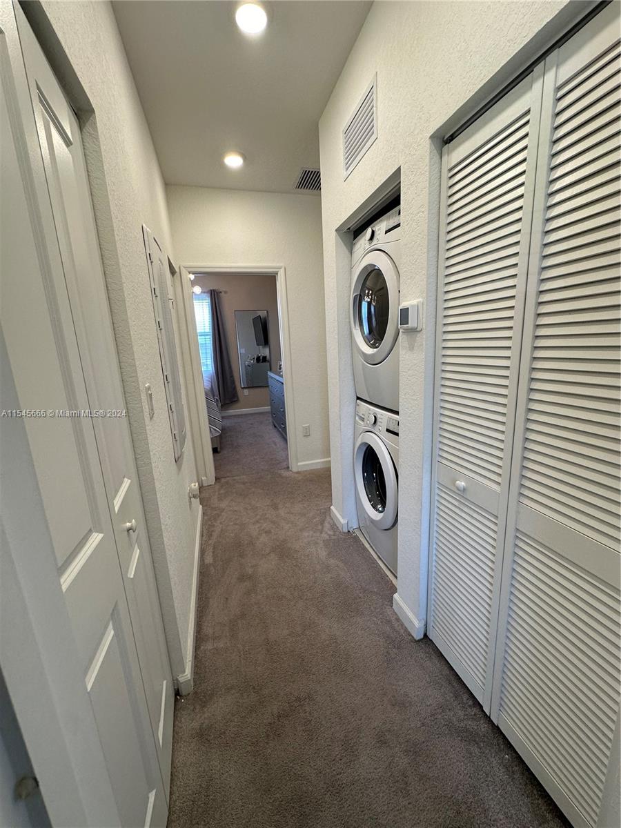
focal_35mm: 14
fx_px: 335
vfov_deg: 102.1
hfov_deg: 85.7
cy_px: 414
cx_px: 310
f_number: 2.2
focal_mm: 2.22
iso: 125
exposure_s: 1/120
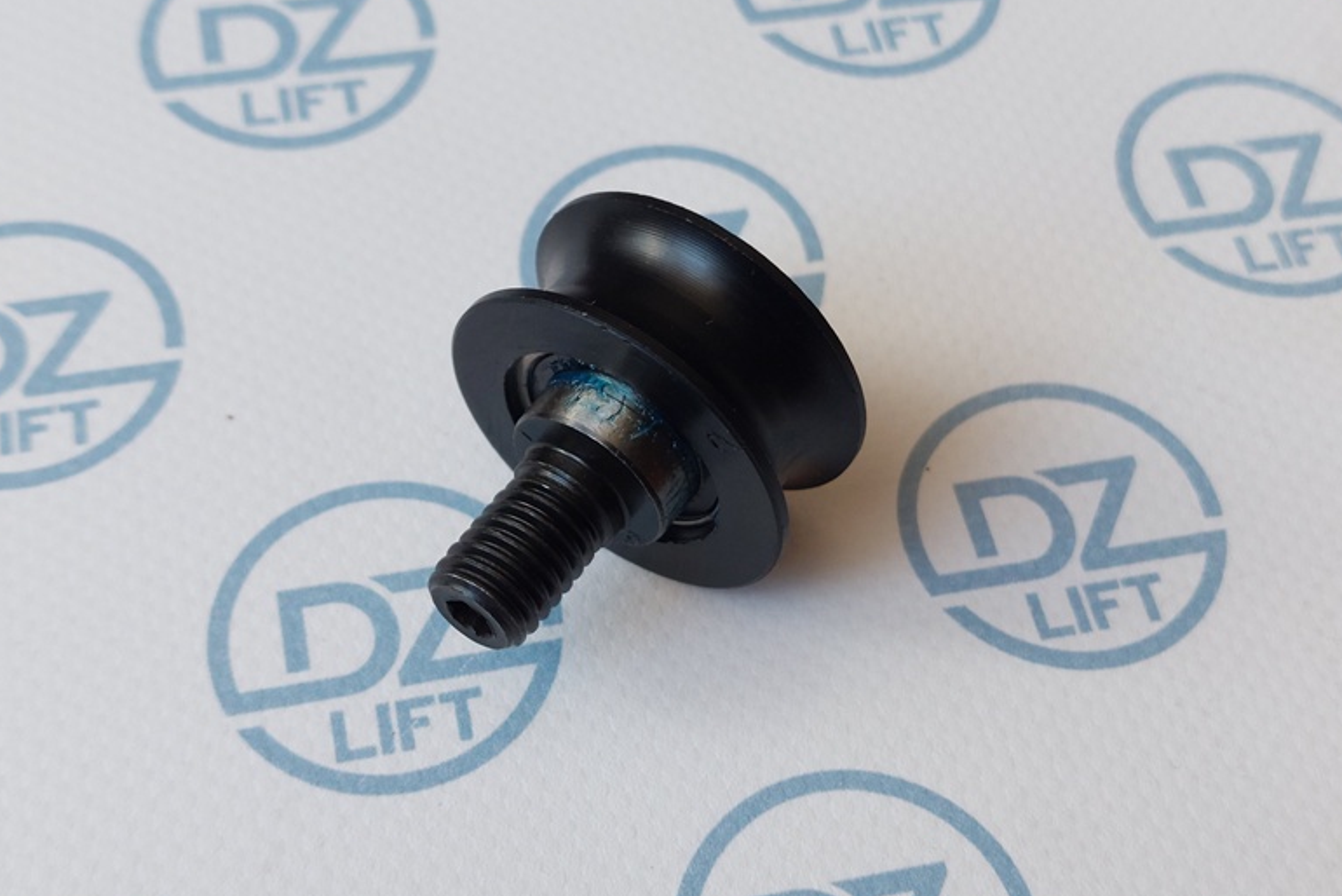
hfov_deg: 67.4
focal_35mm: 27
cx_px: 671
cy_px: 441
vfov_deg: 48.0
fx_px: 1007
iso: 100
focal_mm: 5.23
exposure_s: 1/50
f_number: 1.8
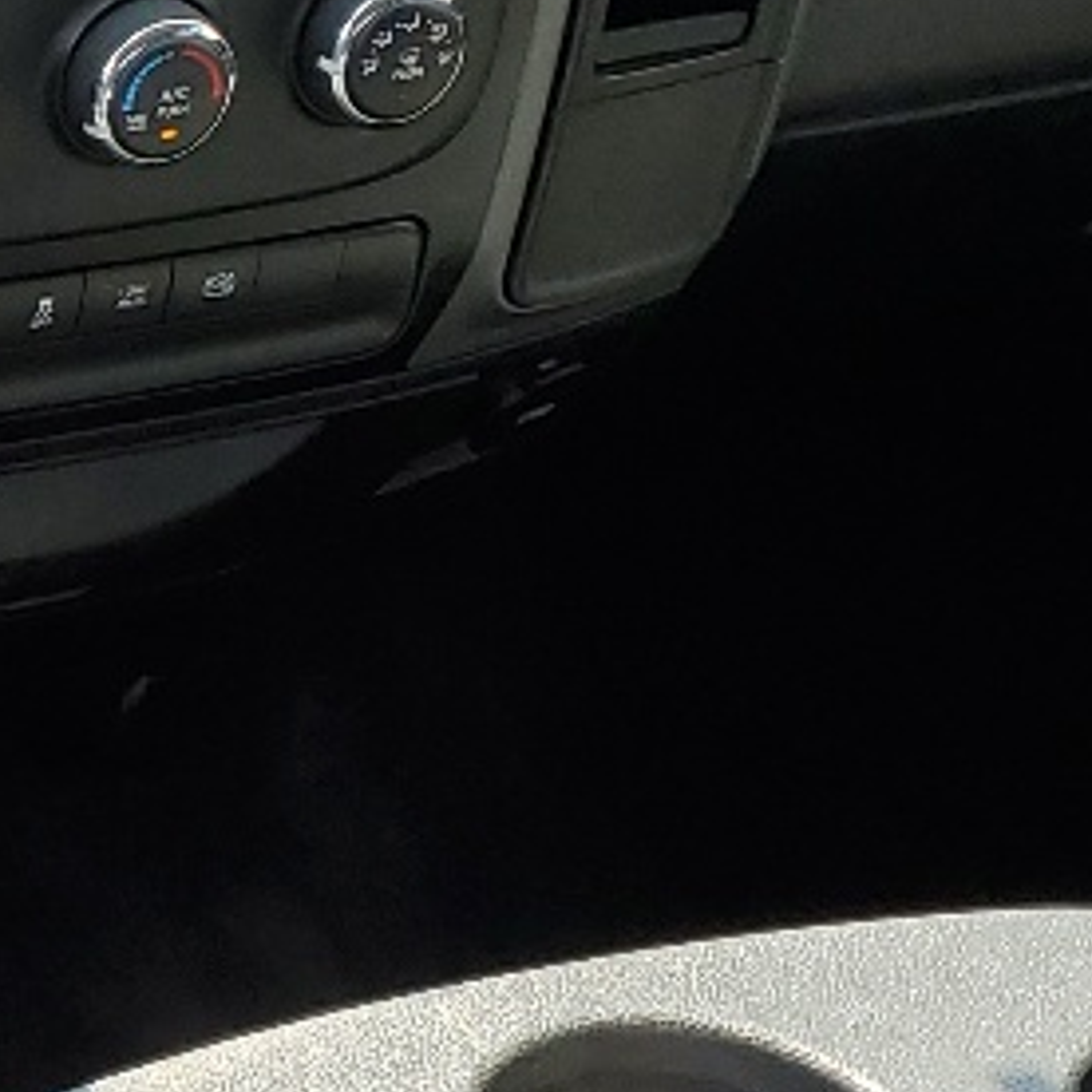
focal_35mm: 133
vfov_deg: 13.1
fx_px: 4747
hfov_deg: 12.3
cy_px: 728
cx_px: -716
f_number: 1.5
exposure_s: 1/323
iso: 50
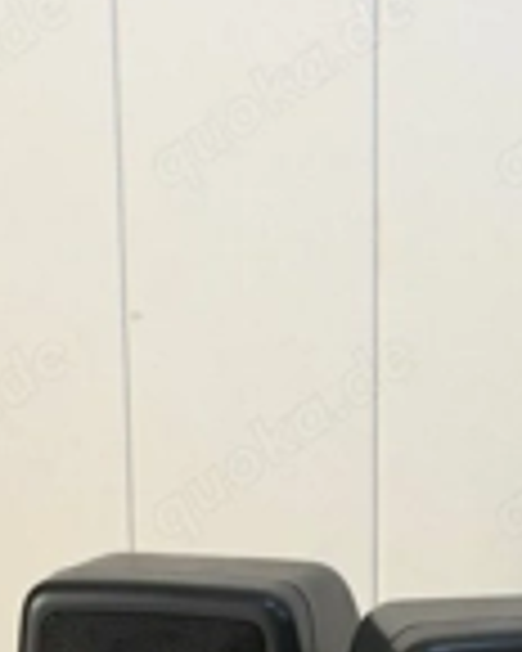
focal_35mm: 129
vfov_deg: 14.3
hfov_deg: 11.9
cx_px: 378
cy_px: 836
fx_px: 2491
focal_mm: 6.76
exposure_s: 1/60
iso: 250
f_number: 1.78
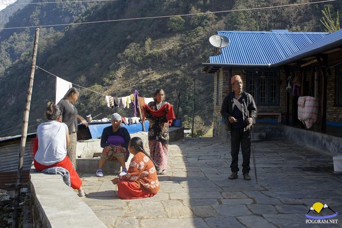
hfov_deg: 45.4
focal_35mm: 43
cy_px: 114
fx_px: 409
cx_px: 172
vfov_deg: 31.2
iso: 160
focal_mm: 28
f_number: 7.1
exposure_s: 1/50
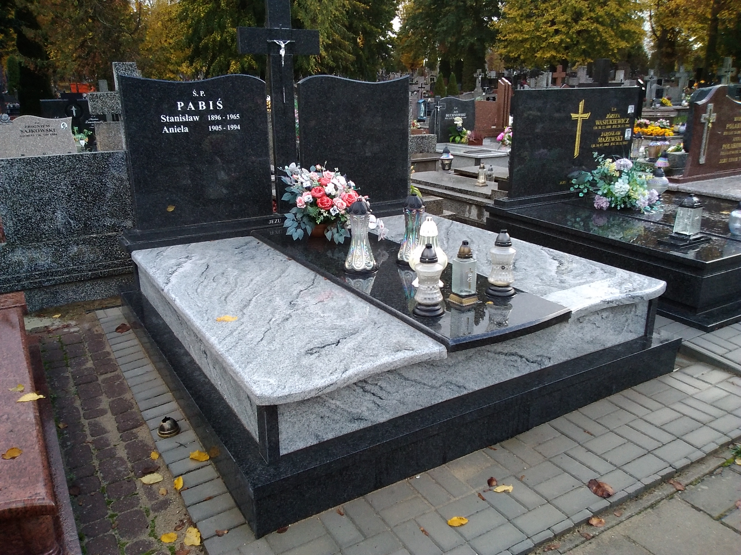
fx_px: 621
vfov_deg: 48.2
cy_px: 278
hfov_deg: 61.7
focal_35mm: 29
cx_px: 370
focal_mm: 2.39
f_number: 2.4
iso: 161
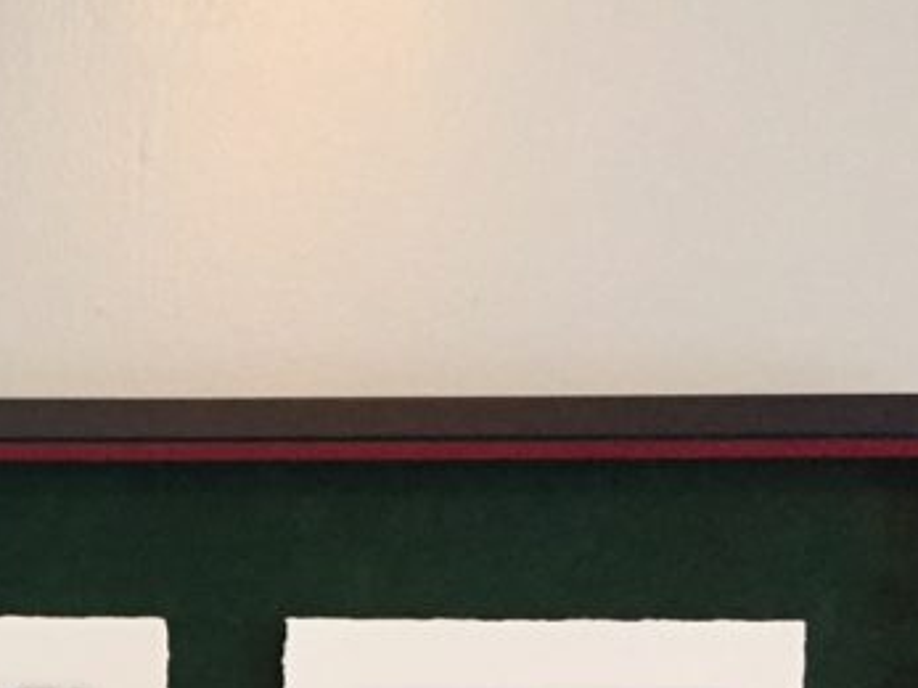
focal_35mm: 82
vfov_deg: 17.0
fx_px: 2174
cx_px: -122
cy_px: 872
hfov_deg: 22.4
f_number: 2.2
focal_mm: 4.15
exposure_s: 1/15
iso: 320
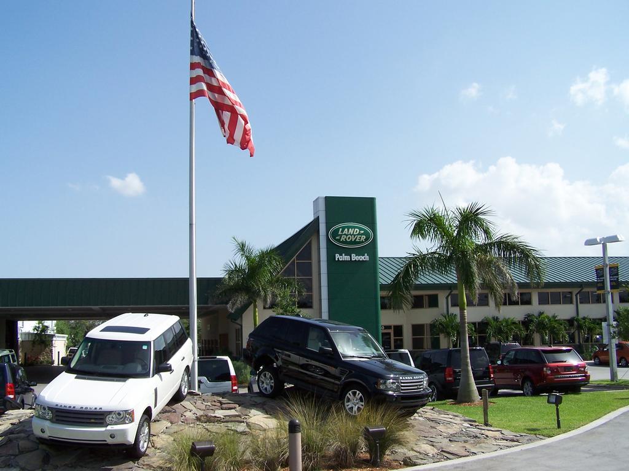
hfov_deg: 49.0
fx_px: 690
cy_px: 236
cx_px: 314
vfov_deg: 37.7
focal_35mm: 38
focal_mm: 6.3
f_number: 4
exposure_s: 1/750
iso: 80
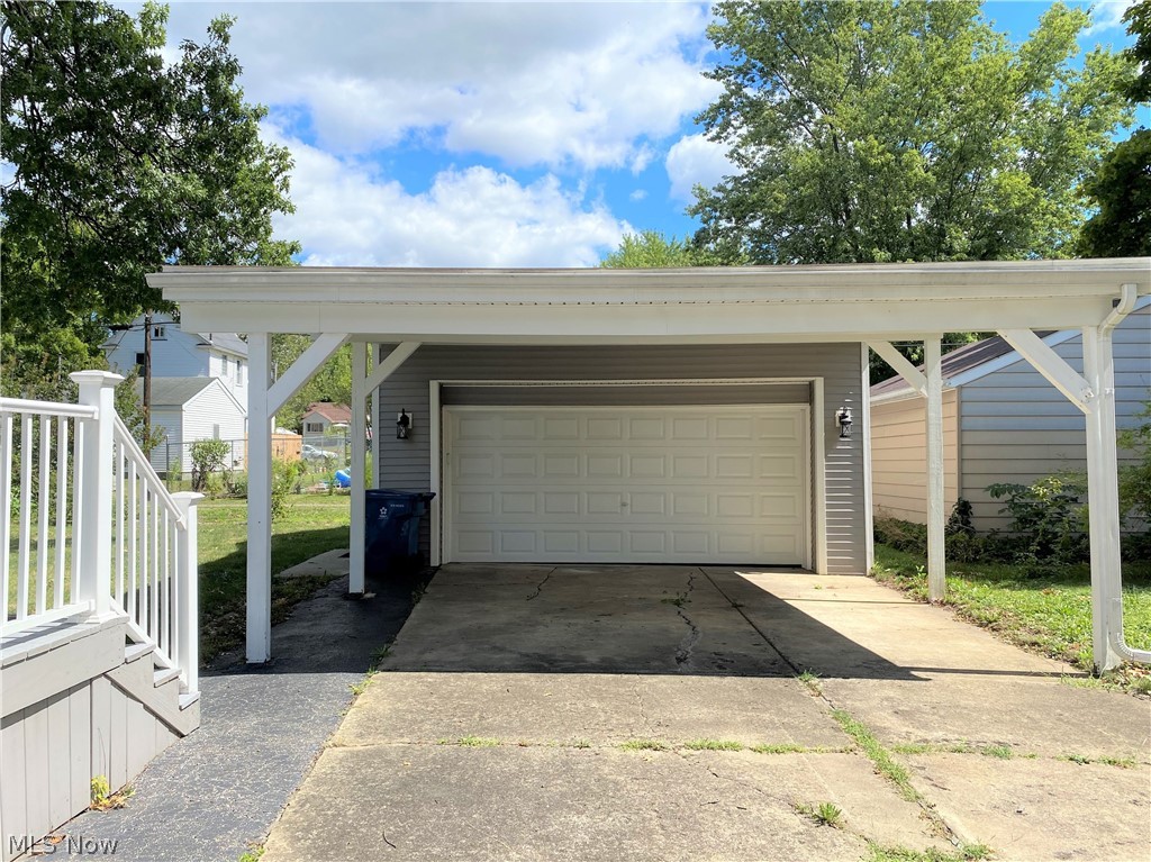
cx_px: 576
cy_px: 431
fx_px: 864
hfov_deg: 67.3
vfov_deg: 53.0
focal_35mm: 26
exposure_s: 1/2571
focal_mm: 4.25
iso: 32
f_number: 1.8
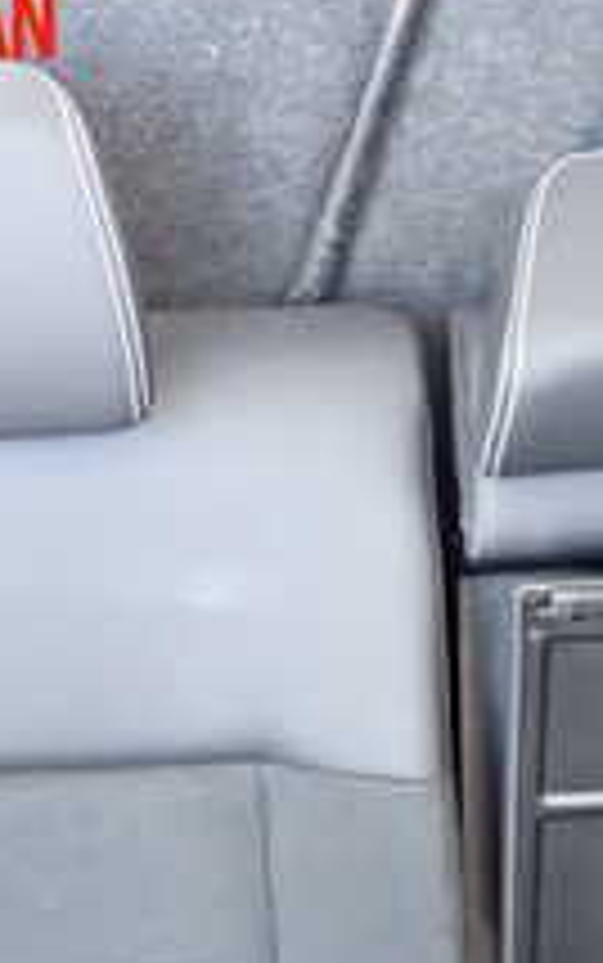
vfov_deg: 22.3
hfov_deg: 14.5
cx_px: 590
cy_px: 986
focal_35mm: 89
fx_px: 2337
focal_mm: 5.4
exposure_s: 1/30
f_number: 2.3
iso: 640
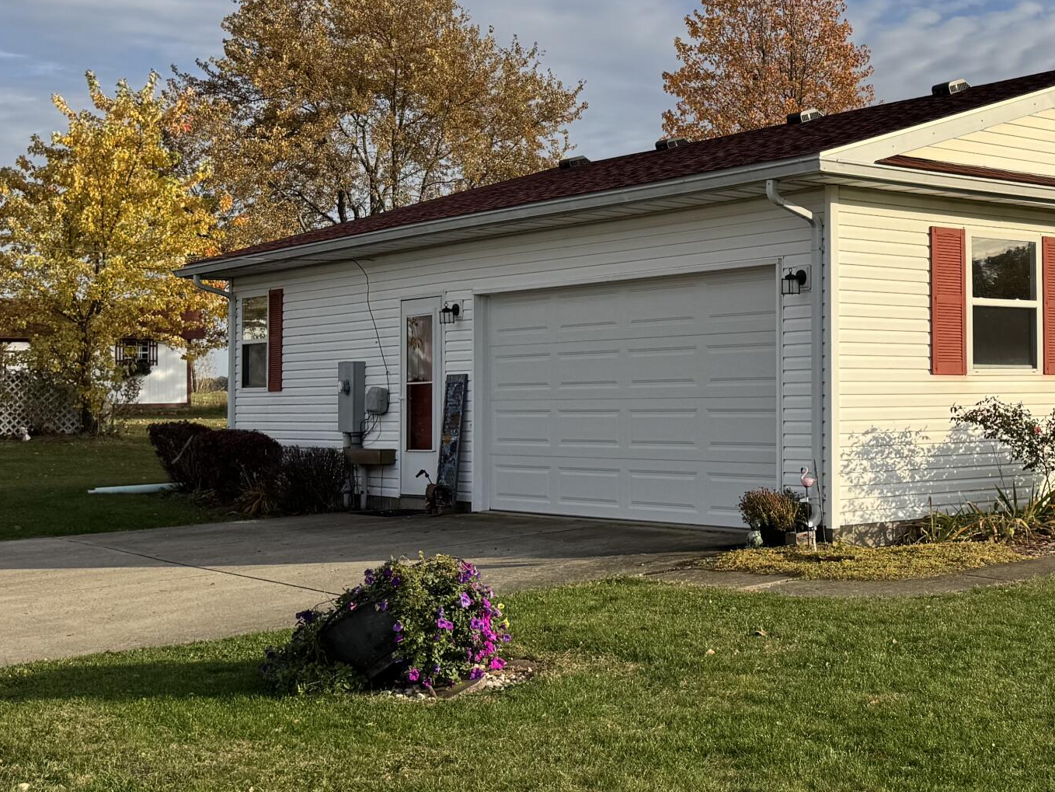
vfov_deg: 27.5
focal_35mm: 53
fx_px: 1616
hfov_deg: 33.0
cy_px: 323
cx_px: 1070
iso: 80
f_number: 1.78
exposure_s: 1/4608
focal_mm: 6.76
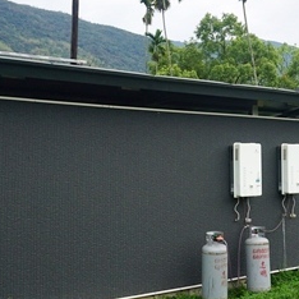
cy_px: 128
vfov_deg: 31.0
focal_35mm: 55
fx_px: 537
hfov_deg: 30.5
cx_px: 227
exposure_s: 1/80
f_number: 7.1
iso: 100
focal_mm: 16
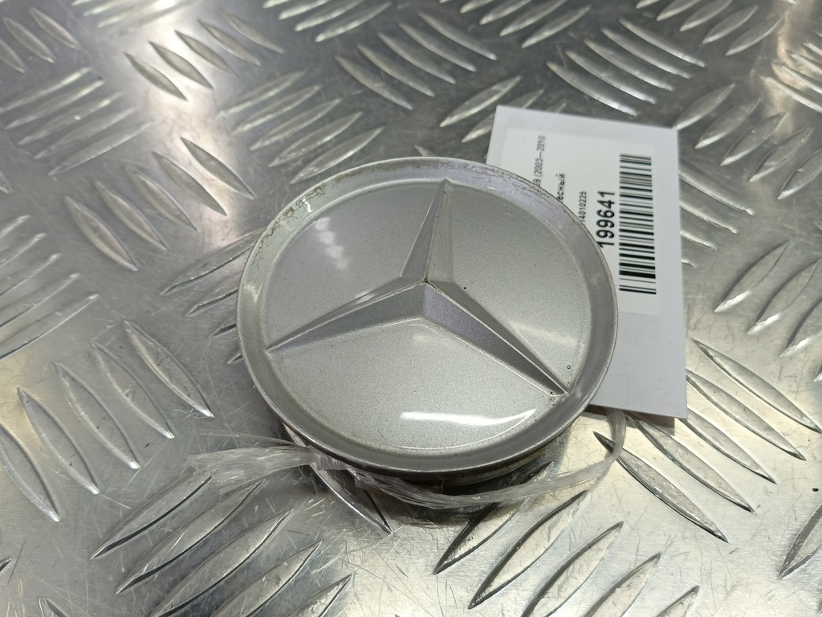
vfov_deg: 58.9
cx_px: 411
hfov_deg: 73.9
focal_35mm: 23
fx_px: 546
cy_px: 308
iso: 90
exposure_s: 1/50
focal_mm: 4.11
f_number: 1.6
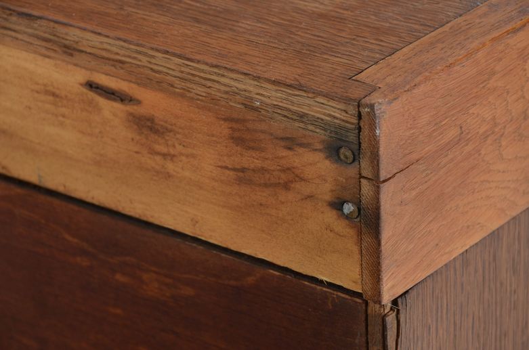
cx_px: 264
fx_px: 2309
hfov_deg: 13.1
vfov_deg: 8.7
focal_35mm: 158
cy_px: 175
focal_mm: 105
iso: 200
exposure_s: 1/125
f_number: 8
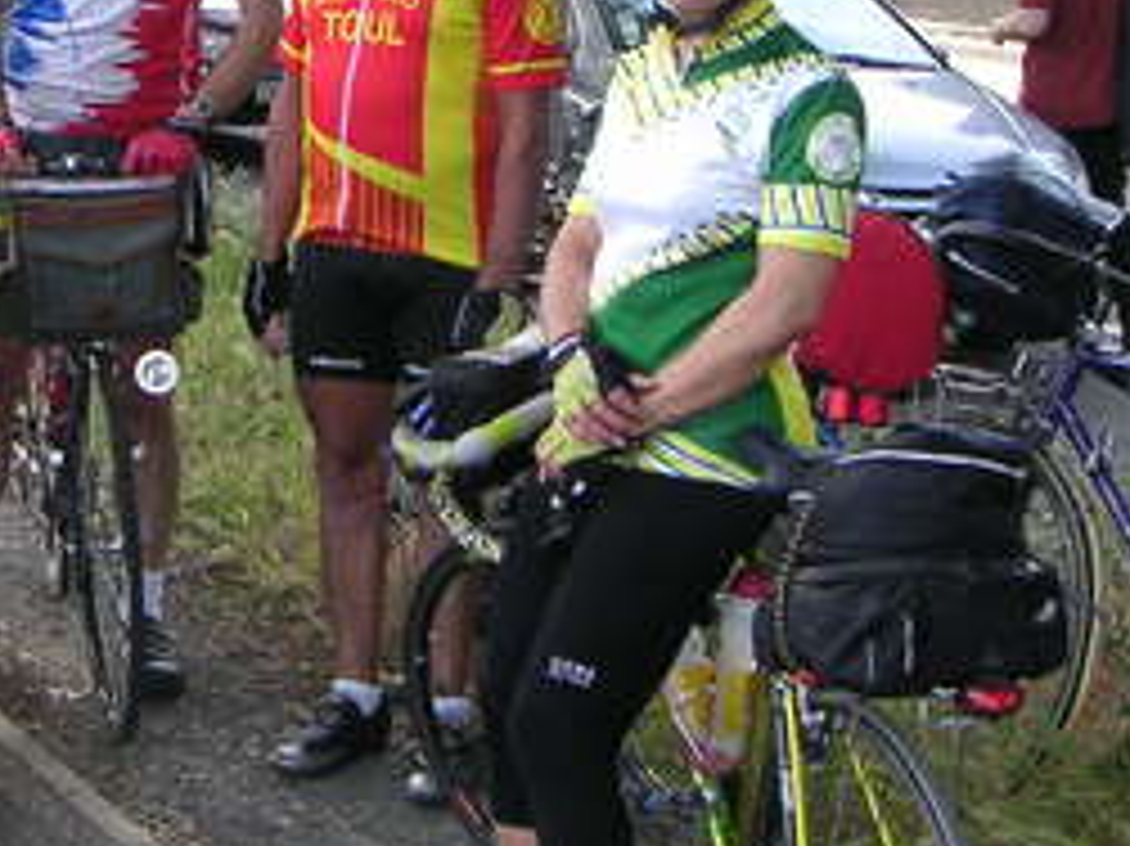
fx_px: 2969
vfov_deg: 16.1
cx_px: 122
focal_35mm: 91
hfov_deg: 21.1
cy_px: 194
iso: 50
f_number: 2.8
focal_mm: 6
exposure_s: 1/90
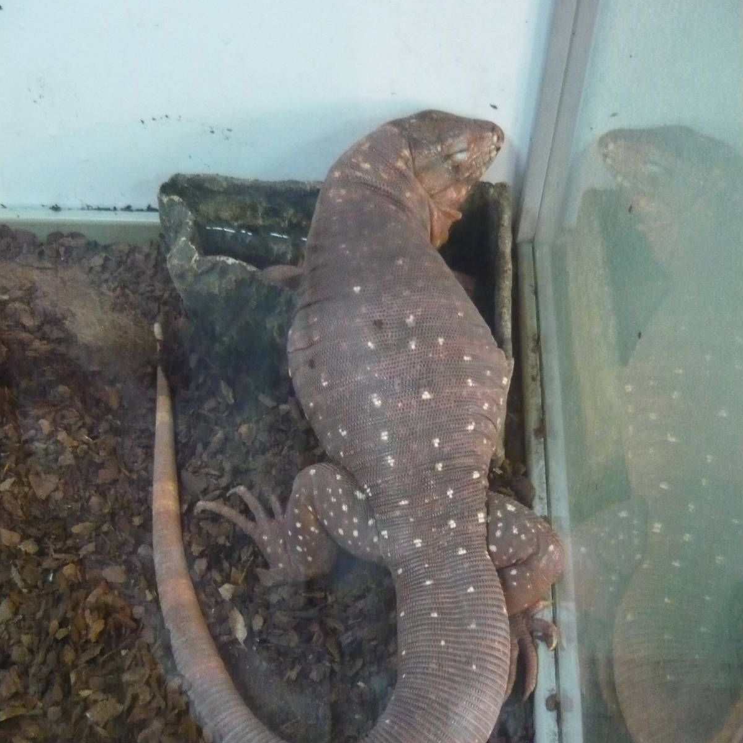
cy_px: 415
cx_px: 372
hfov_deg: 42.8
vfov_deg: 42.8
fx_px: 947
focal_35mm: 39
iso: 800
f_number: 2.8
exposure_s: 1/13
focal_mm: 5.5
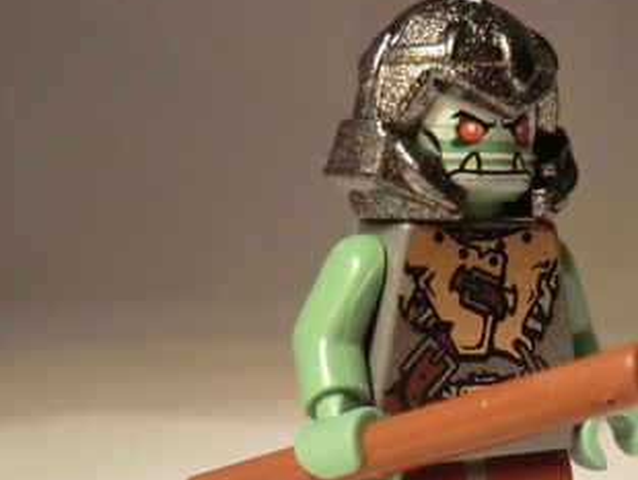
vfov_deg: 22.2
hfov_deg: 28.9
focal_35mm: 66
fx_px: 1217
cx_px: 475
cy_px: 301
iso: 640
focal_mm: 7.1
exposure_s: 1/60
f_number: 3.8
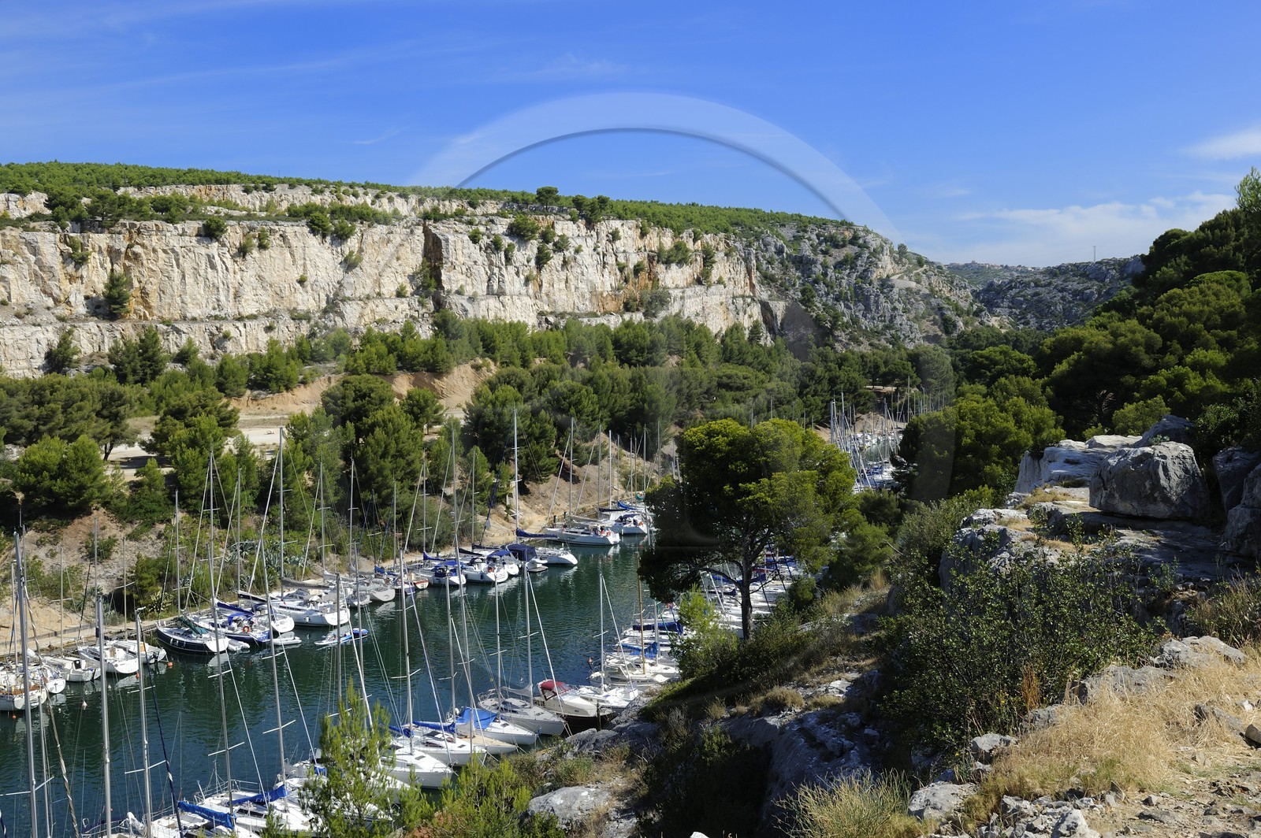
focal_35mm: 32
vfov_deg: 41.0
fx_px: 1120
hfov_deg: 58.8
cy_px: 419
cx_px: 630
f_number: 11
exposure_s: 1/200
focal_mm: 32
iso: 200
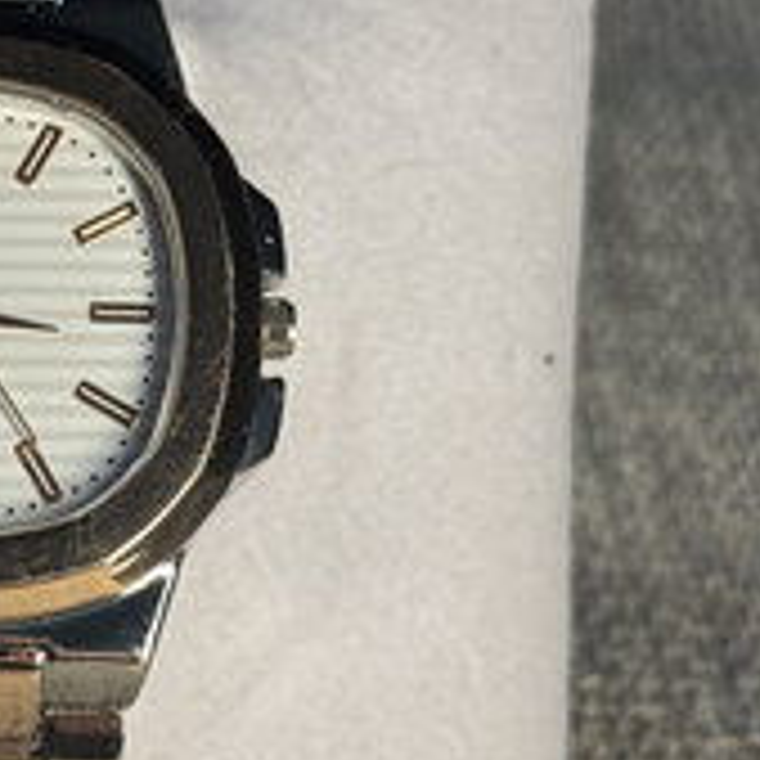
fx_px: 3328
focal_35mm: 134
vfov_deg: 13.0
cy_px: 398
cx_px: -54
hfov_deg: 12.8
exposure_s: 1/200
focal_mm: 6.76
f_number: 1.78
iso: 64
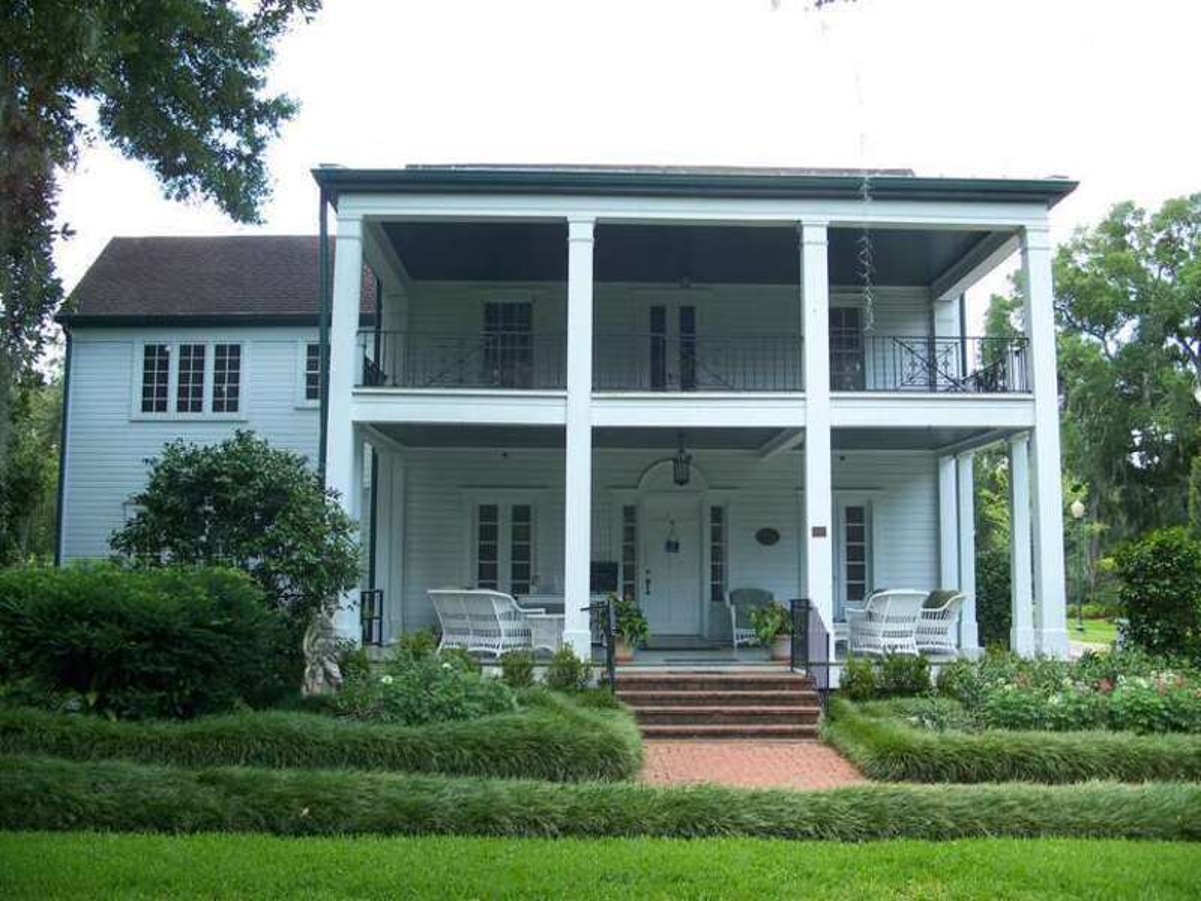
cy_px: 450
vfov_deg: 38.7
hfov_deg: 50.1
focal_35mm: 37
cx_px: 600
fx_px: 1284
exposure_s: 1/160
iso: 64
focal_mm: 7.8
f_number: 2.8
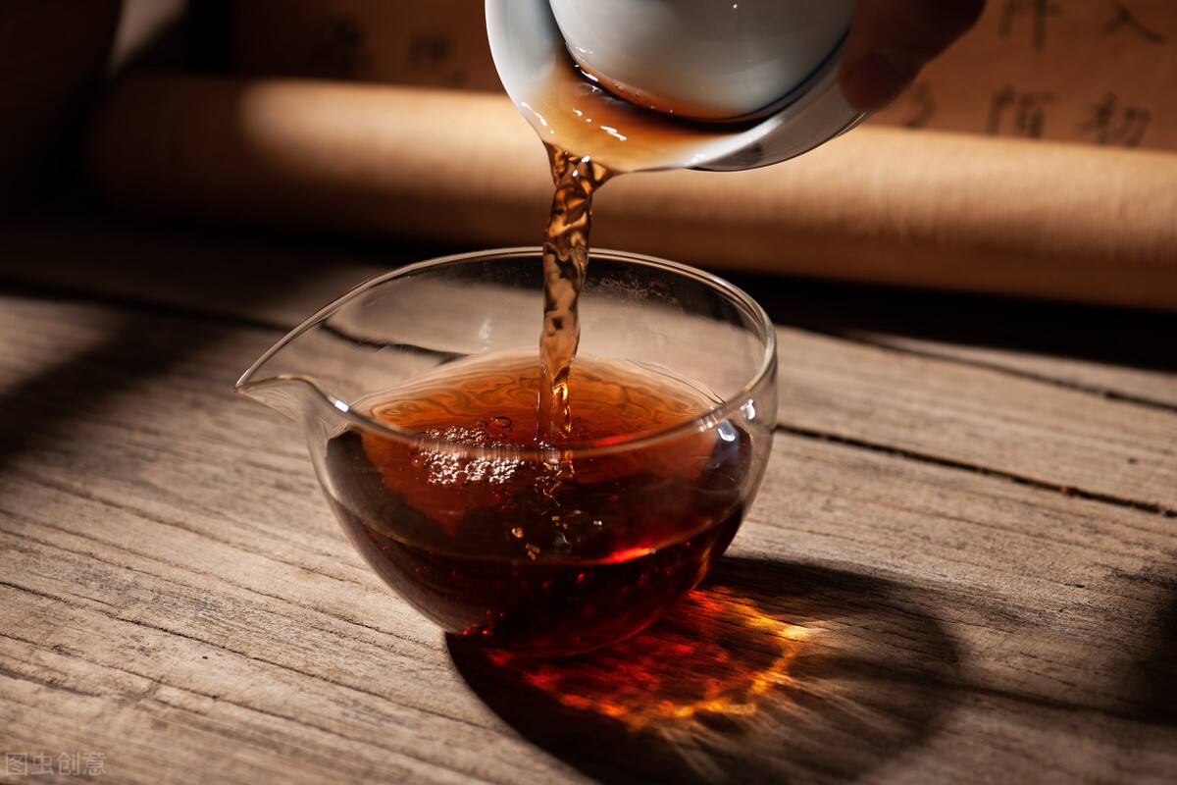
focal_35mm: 105
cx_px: 588
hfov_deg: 19.5
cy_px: 392
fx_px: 3433
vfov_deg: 13.0
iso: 160
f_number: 7.1
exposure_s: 1/200
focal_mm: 105
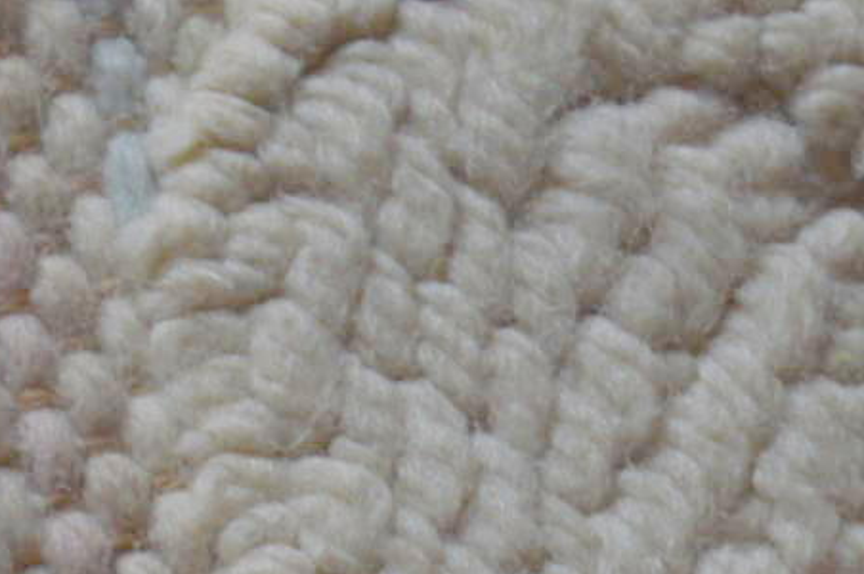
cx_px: 621
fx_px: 13165
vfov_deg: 2.5
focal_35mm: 549
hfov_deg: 3.8
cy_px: 1468
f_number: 8
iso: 100
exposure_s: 1/160
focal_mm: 55
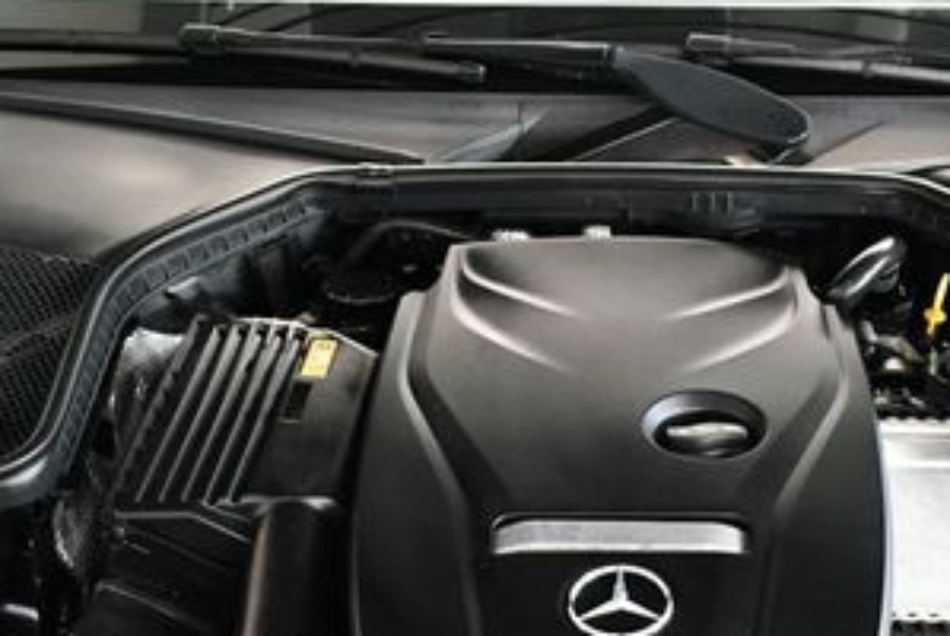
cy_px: 598
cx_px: 581
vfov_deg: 17.4
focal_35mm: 77
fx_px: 2034
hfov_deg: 26.2
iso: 2000
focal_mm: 18
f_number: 3.5
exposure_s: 1/125
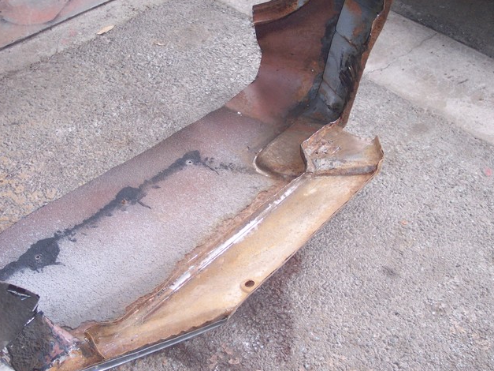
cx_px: 248
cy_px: 187
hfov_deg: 36.8
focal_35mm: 52
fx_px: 742
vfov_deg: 28.0
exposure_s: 1/45
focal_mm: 10.7
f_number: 3.4
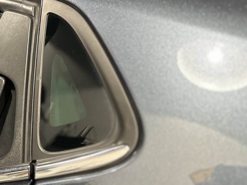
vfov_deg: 29.1
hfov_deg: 34.9
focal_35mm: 50
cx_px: 4
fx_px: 357
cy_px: 93
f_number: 1.78
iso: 800
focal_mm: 6.86
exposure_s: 1/33
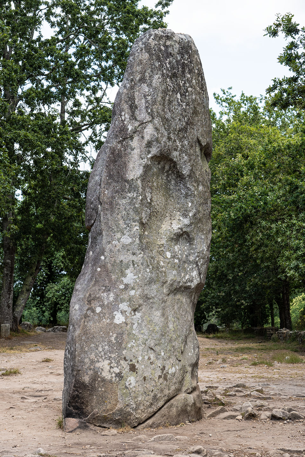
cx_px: 152
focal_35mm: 66
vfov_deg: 30.7
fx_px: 833
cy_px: 228
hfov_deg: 20.7
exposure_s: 1/160
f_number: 5.6
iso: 100
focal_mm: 43.7
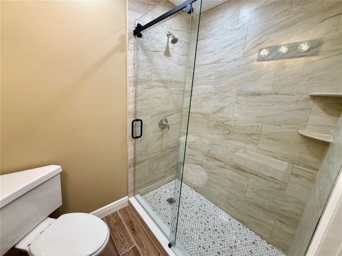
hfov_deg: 102.1
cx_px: 171
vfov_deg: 85.6
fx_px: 138
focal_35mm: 14
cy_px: 128
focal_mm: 2.22
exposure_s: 1/120
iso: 160
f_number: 2.2
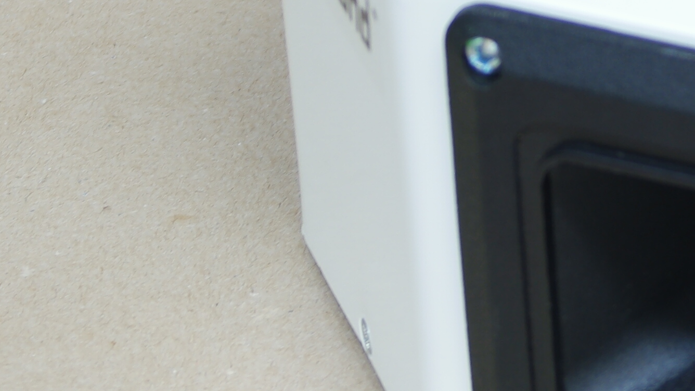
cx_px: 1253
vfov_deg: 4.9
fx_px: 4588
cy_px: -118
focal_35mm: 249
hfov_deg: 8.3
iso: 100
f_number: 4.5
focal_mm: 32
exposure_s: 1/2
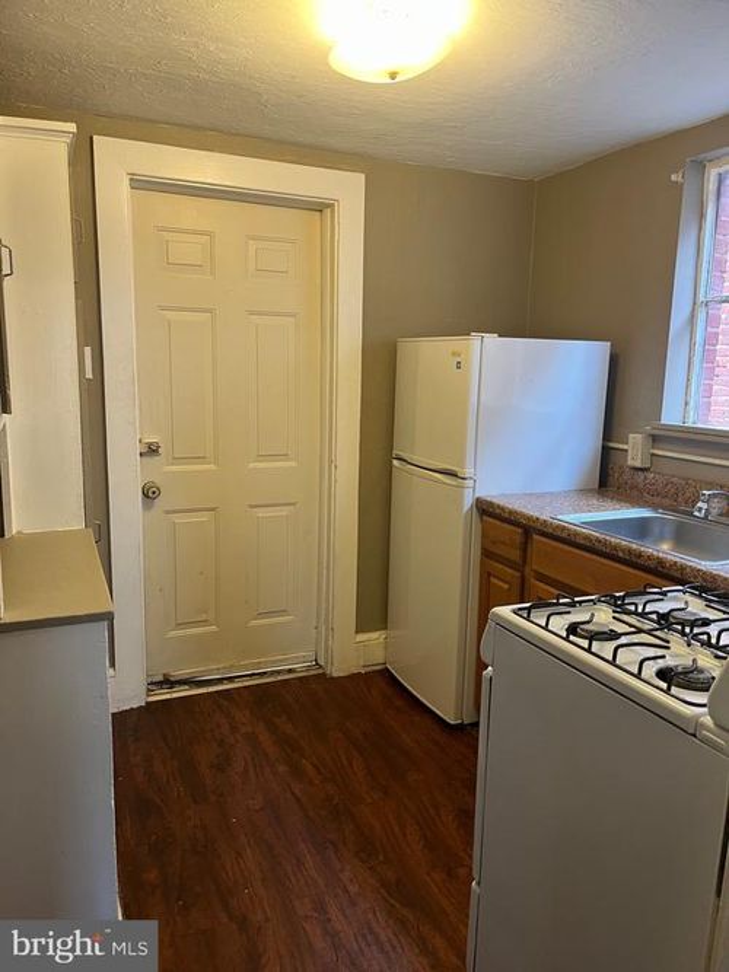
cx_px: 364
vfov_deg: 67.3
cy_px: 486
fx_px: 730
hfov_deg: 53.0
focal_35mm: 26
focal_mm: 5.1
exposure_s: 1/60
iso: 100
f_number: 1.6
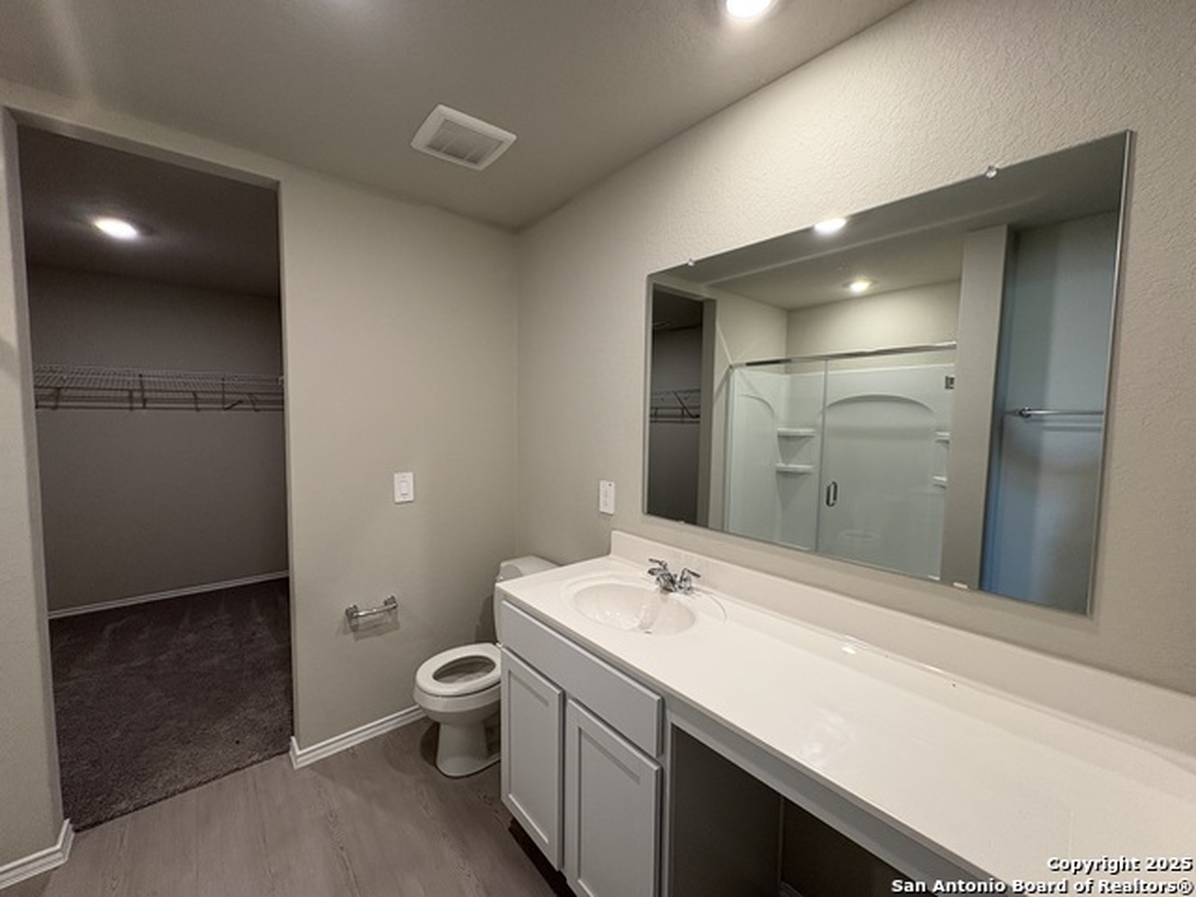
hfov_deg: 102.1
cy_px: 448
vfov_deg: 85.7
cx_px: 598
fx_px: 484
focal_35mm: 14
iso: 160
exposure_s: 1/60
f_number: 2.2
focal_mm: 2.22
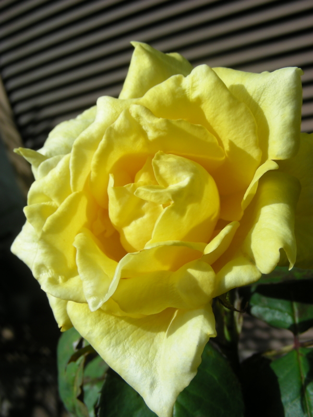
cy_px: 208
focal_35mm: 38
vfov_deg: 49.0
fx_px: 458
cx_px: 156
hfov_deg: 37.7
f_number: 4
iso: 50
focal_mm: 6.3
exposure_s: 1/545
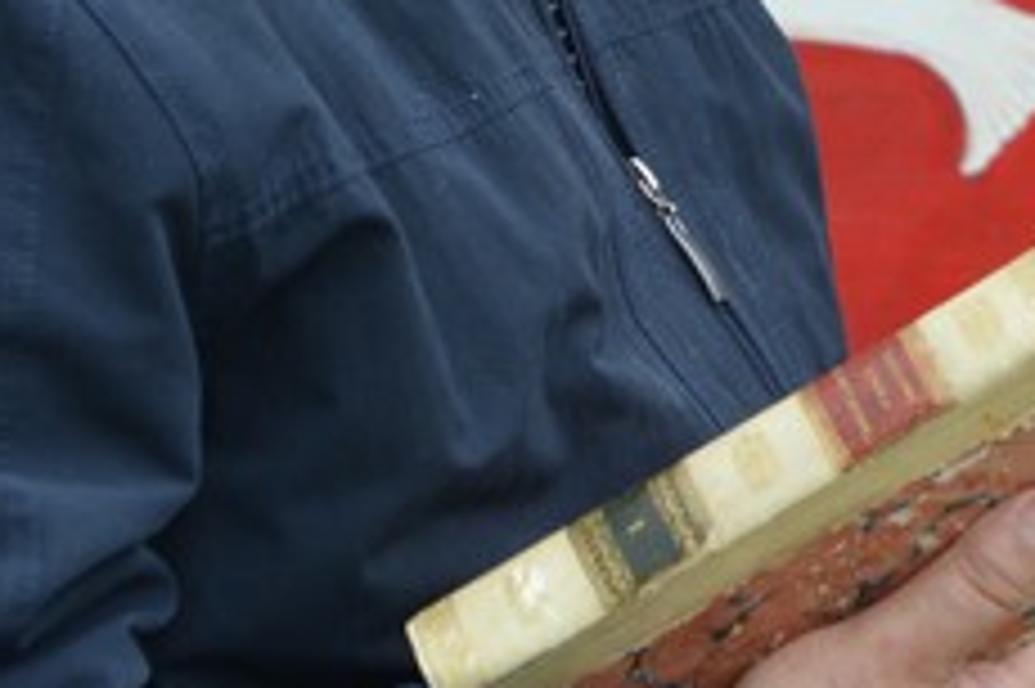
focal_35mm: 217
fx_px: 6234
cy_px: -119
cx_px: 909
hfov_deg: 9.5
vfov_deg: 6.3
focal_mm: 52
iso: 200
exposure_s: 1/200
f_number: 7.1
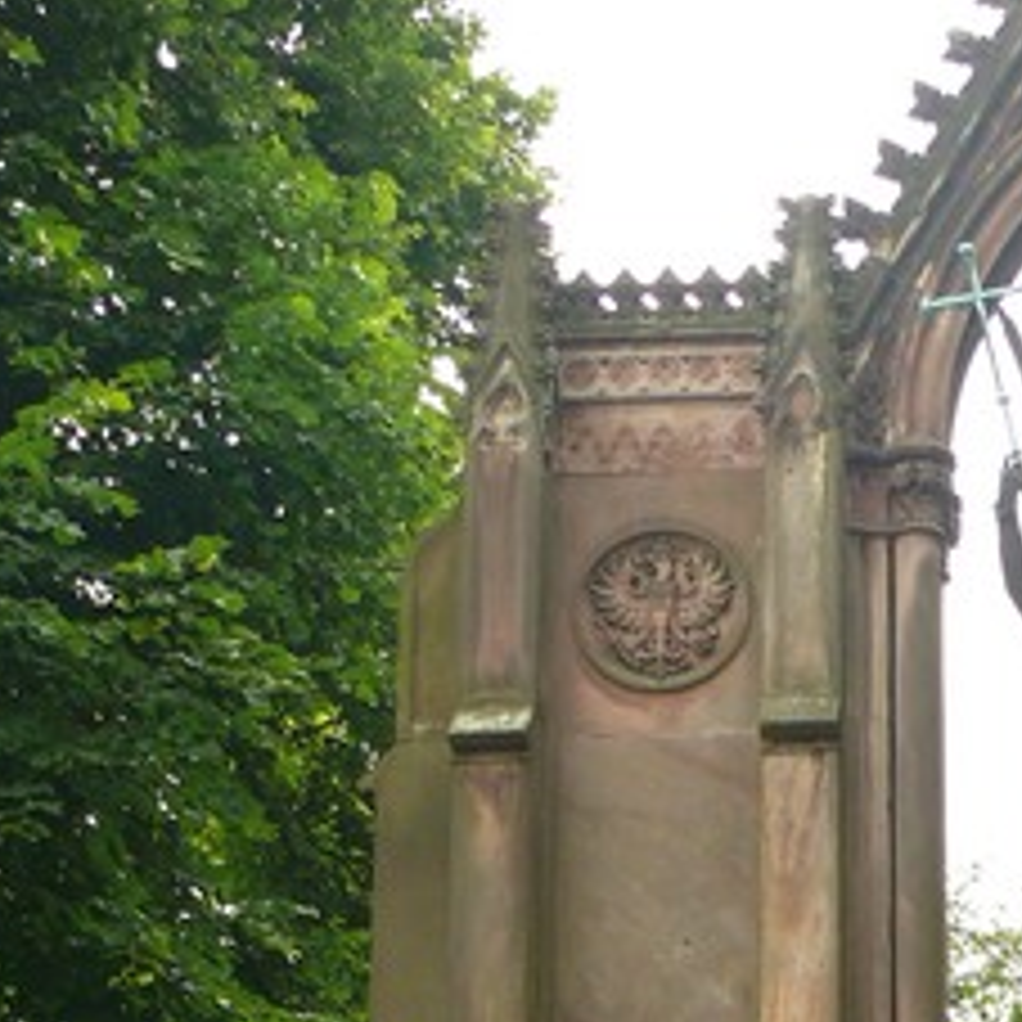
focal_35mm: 108
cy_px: 1468
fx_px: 3607
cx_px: 1121
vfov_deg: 15.1
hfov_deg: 15.7
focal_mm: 7.7
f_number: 3.2
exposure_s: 1/100
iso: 100
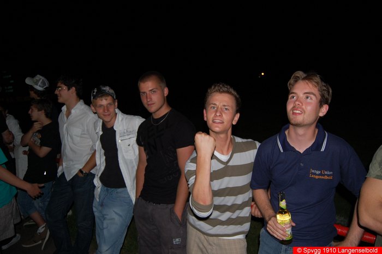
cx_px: 191
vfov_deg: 47.8
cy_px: 127
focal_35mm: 27
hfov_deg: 67.4
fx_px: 286
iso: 400
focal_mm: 18
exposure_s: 1/60
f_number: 3.5
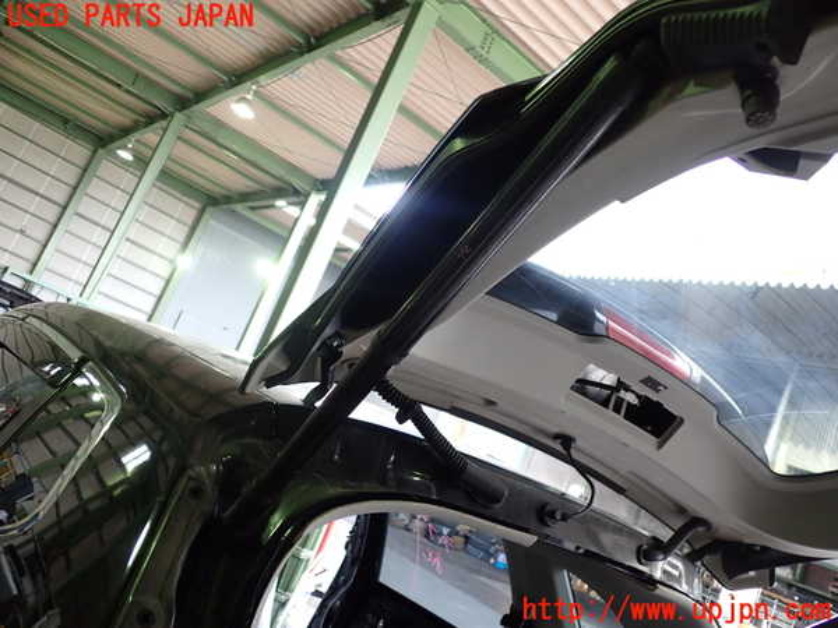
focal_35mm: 30
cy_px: 314
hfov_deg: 60.0
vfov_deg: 46.8
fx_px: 726
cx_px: 419
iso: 200
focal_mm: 5.4
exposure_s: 1/30
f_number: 2.3
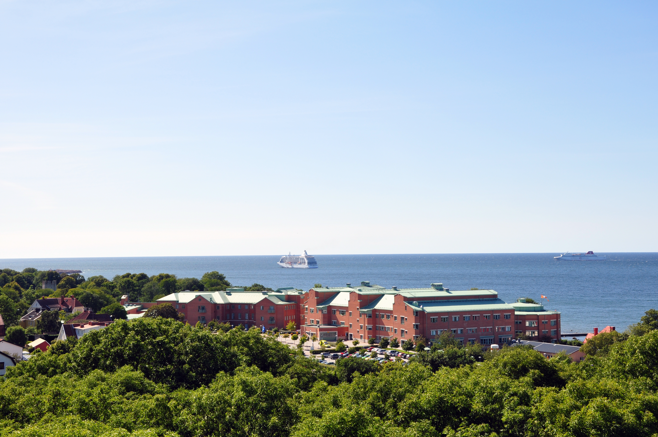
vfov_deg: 23.7
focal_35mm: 57
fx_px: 1041
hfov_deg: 35.1
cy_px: 218
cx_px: 329
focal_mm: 38
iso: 200
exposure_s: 1/320
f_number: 10
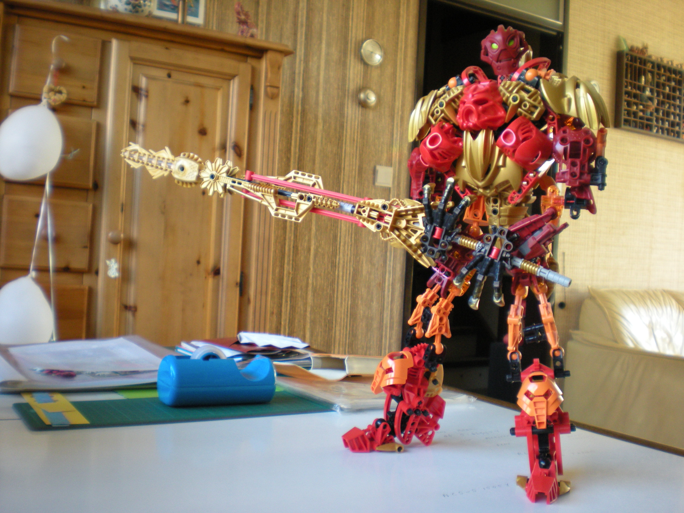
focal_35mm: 38
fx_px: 751
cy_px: 256
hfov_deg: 49.0
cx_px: 342
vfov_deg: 37.7
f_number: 3.1
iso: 200
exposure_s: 1/35.3
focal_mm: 6.3
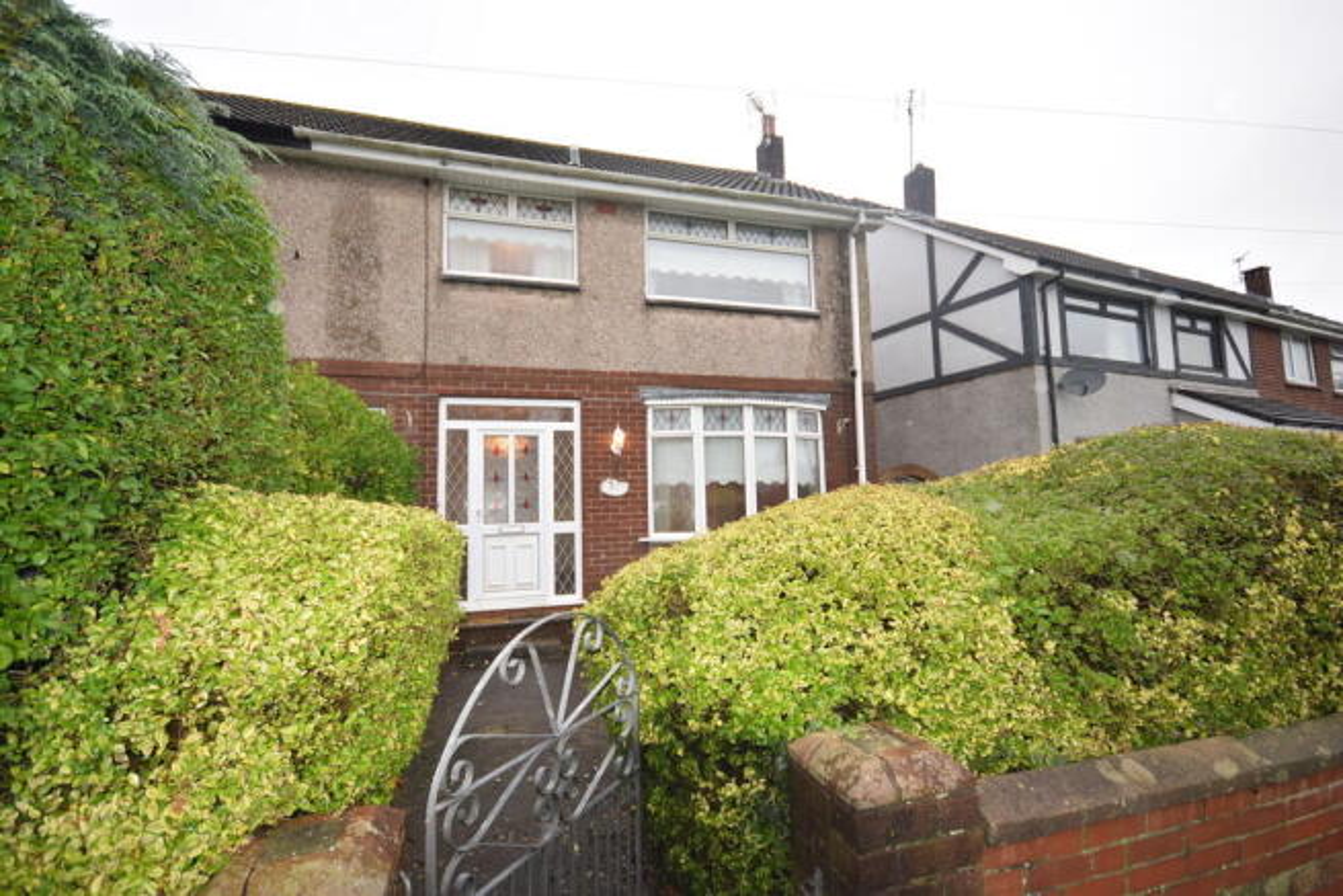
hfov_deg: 95.0
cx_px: 672
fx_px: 616
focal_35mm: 16
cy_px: 448
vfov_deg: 72.1
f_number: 5.6
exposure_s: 1/125
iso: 450
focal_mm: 11
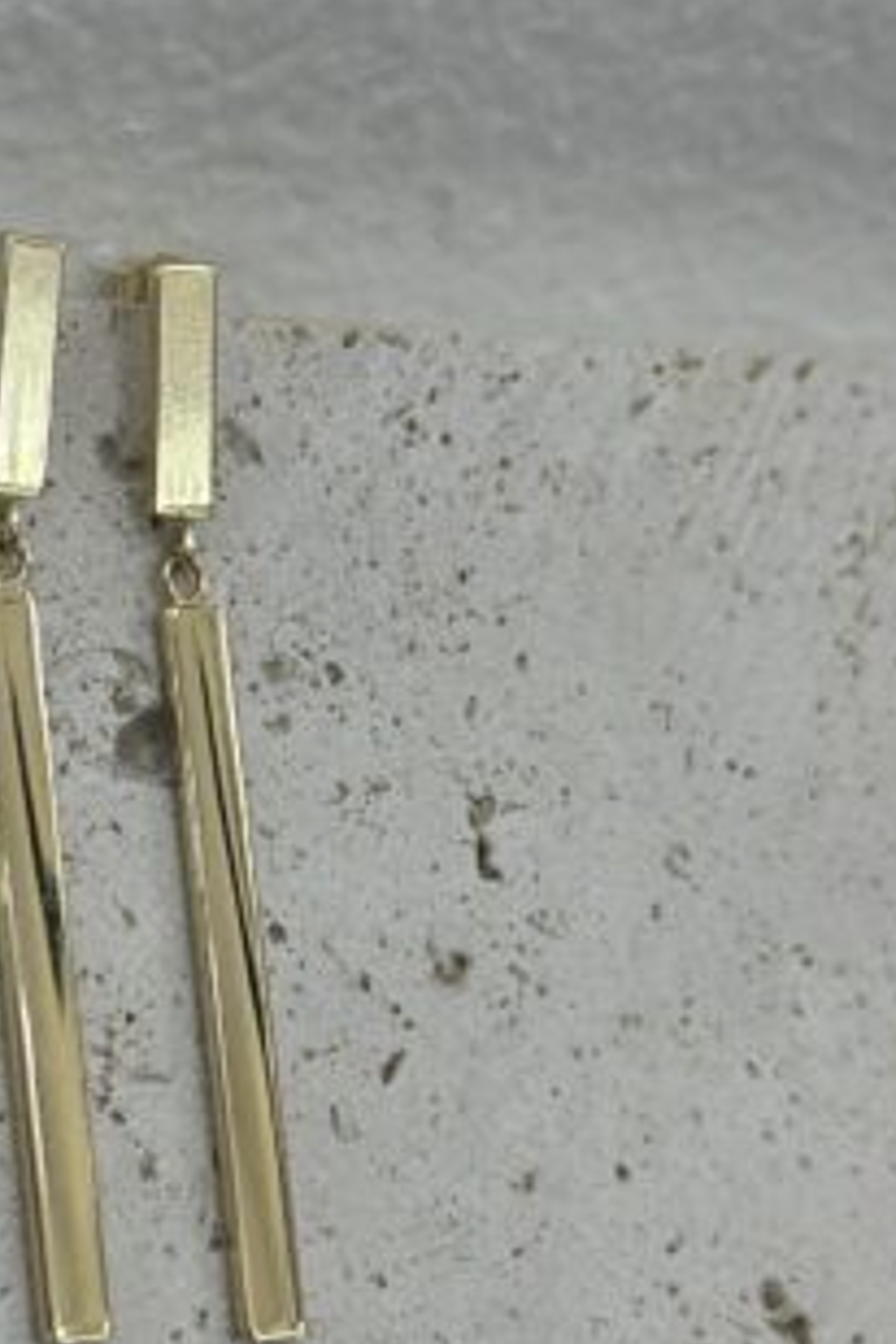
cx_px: 87
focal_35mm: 86
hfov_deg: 15.7
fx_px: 3210
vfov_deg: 23.6
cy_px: 776
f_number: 1.78
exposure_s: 1/549
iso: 80
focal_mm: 6.86
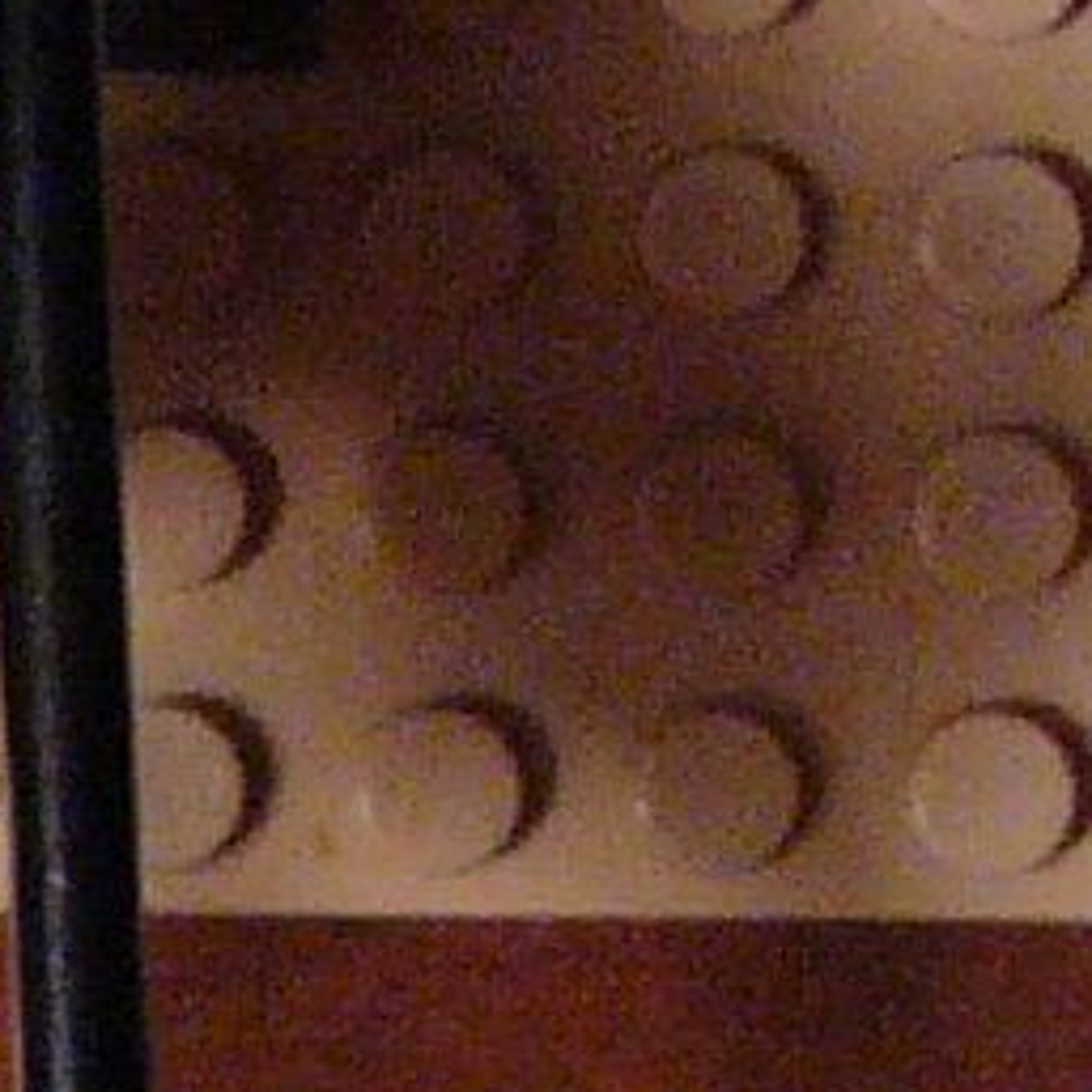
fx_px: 10172
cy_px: 676
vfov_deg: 6.1
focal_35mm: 285
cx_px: -943
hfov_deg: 6.0
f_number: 2.8
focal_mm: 6
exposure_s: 1/20
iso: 200
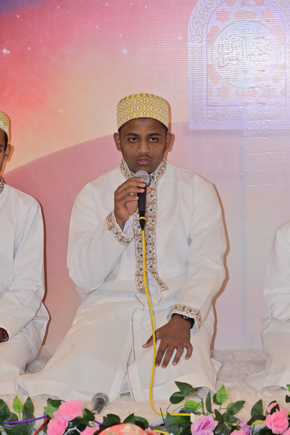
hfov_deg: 9.5
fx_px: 1752
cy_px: 218
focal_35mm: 145
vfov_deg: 14.2
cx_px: 145
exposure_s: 1/125
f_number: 8
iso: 1600
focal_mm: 145
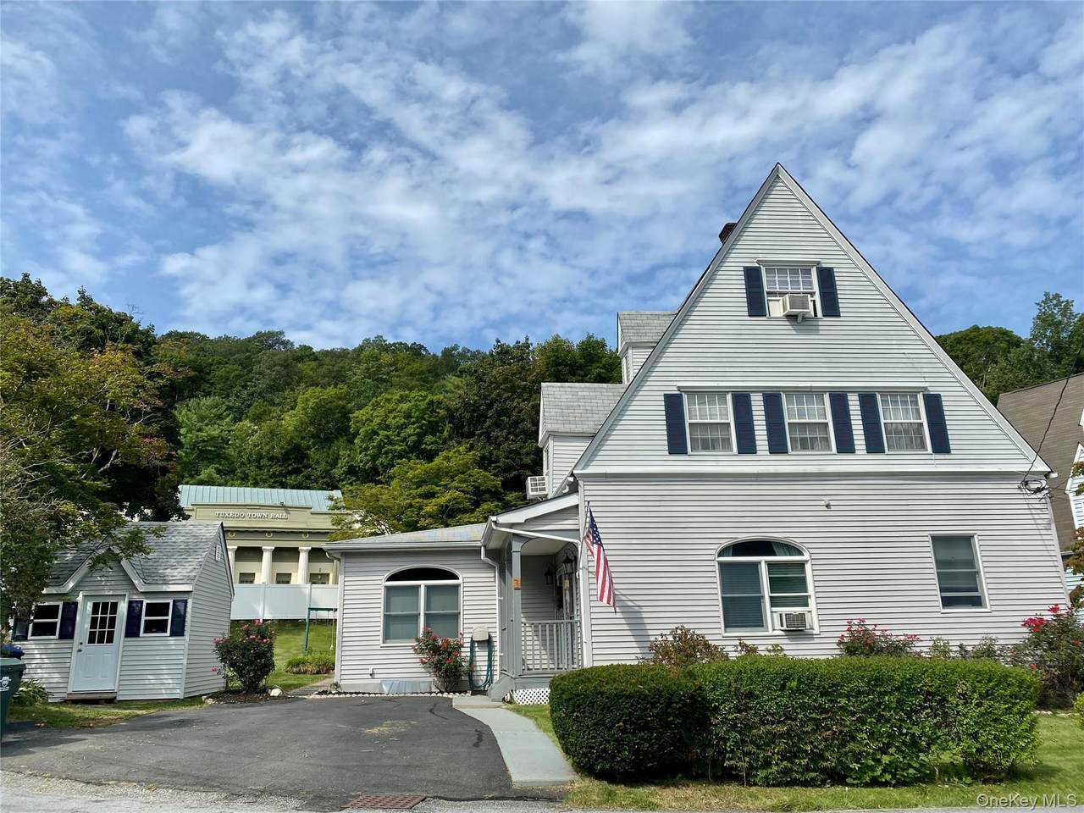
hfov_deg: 67.3
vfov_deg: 53.1
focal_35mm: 26
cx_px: 542
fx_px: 814
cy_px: 406
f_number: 1.8
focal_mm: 4.25
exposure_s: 1/3731
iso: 32
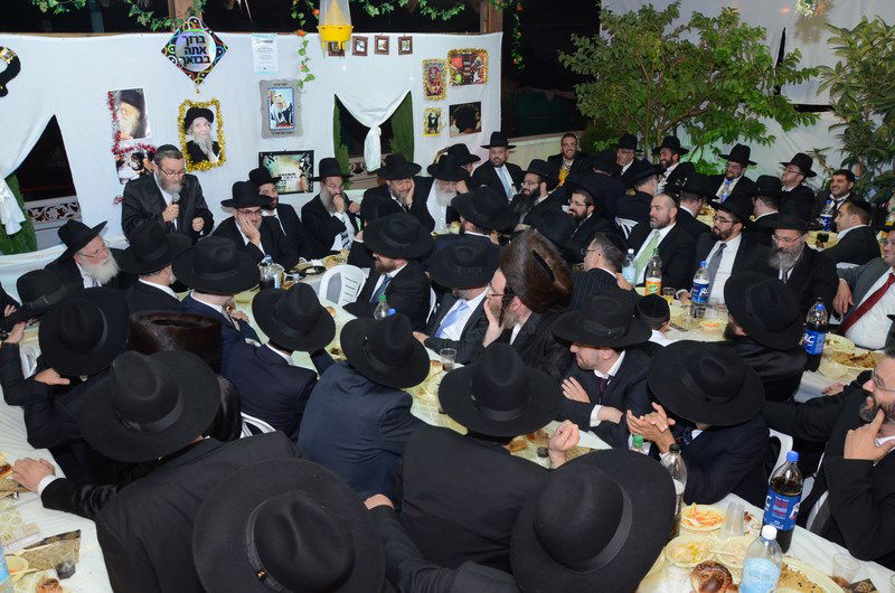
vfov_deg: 47.7
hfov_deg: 67.5
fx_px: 670
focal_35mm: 27
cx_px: 448
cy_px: 296
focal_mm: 18
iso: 1250
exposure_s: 1/60
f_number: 5
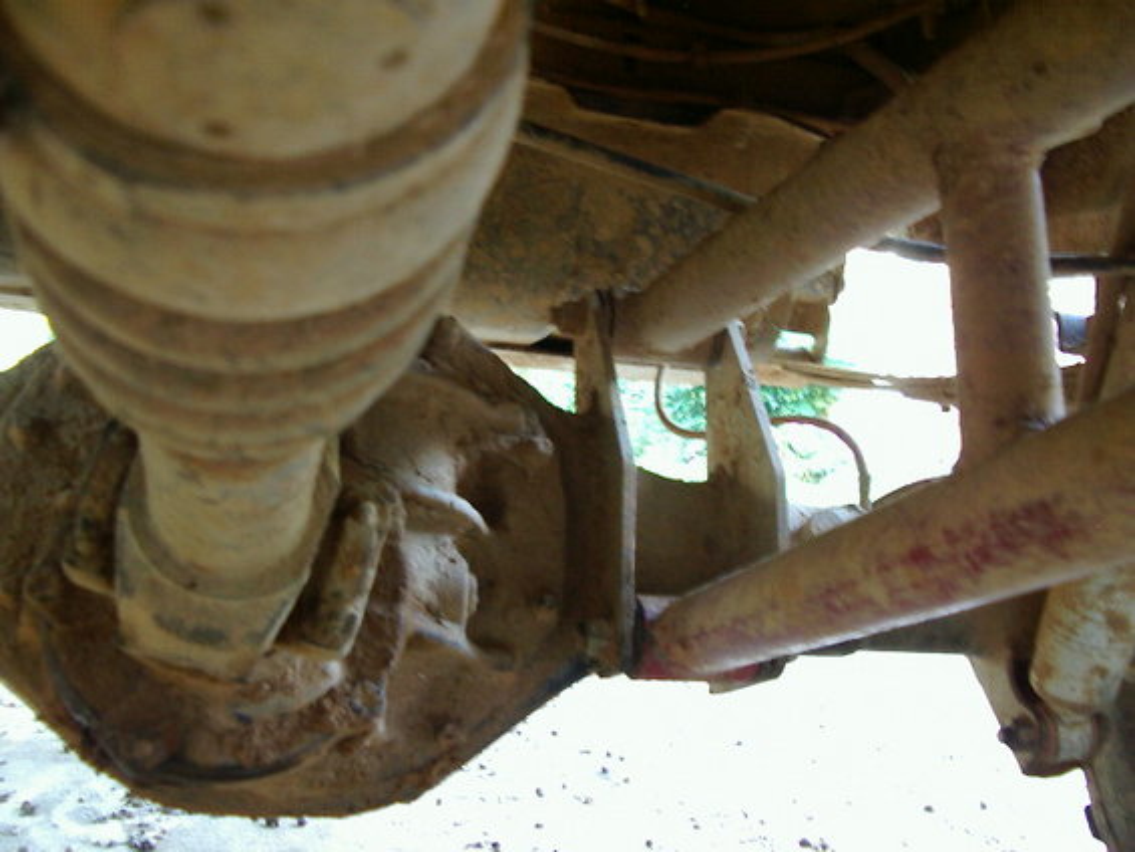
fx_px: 1246
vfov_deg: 37.7
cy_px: 426
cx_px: 568
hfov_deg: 49.0
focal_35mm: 38
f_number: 2.6
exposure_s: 1/10
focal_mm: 5.8
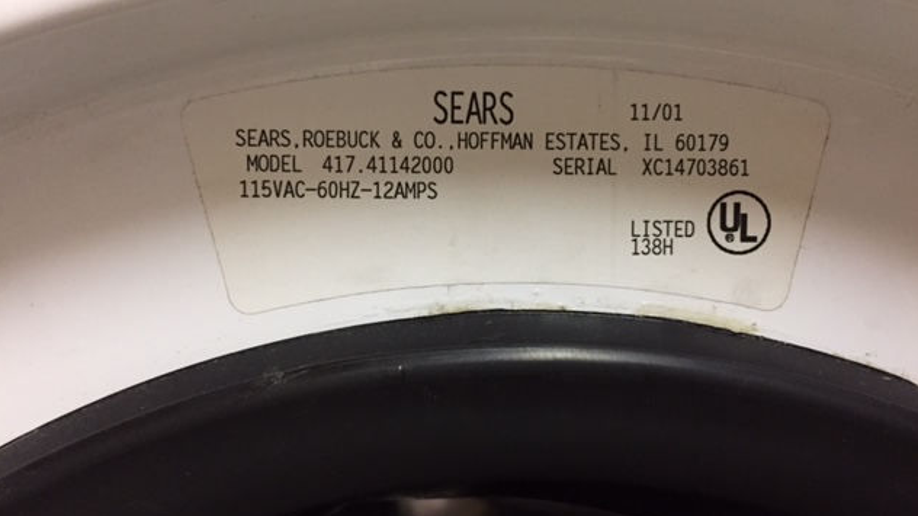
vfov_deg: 36.6
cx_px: 459
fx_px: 779
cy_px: 267
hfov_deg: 61.0
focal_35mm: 32
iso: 200
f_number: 2.2
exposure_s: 1/30
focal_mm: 4.15
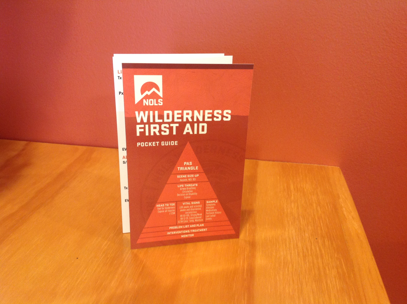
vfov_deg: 40.6
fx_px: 411
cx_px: 204
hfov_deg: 52.7
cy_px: 152
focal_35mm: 35
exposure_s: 1/15
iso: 125
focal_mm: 4.28
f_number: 2.4
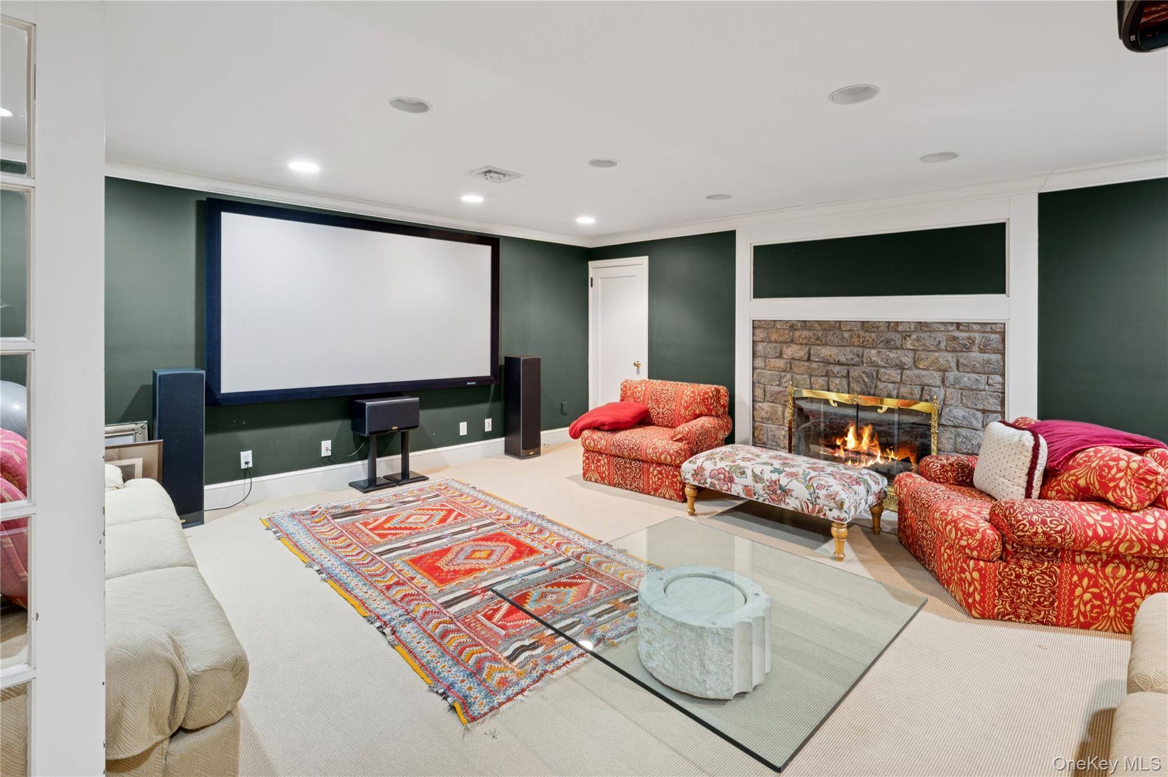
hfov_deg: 96.8
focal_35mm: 16
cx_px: 584
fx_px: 519
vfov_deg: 73.7
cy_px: 388
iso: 200
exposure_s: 1/1.25
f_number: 11
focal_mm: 16
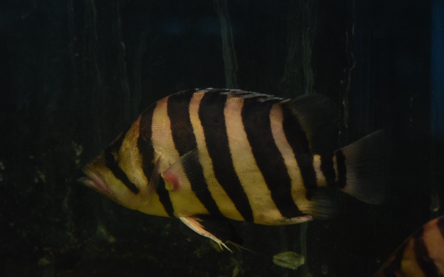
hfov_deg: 16.0
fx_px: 1579
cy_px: 143
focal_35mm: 131
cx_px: 222
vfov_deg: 10.0
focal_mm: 85
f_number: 4
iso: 4000
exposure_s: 1/160
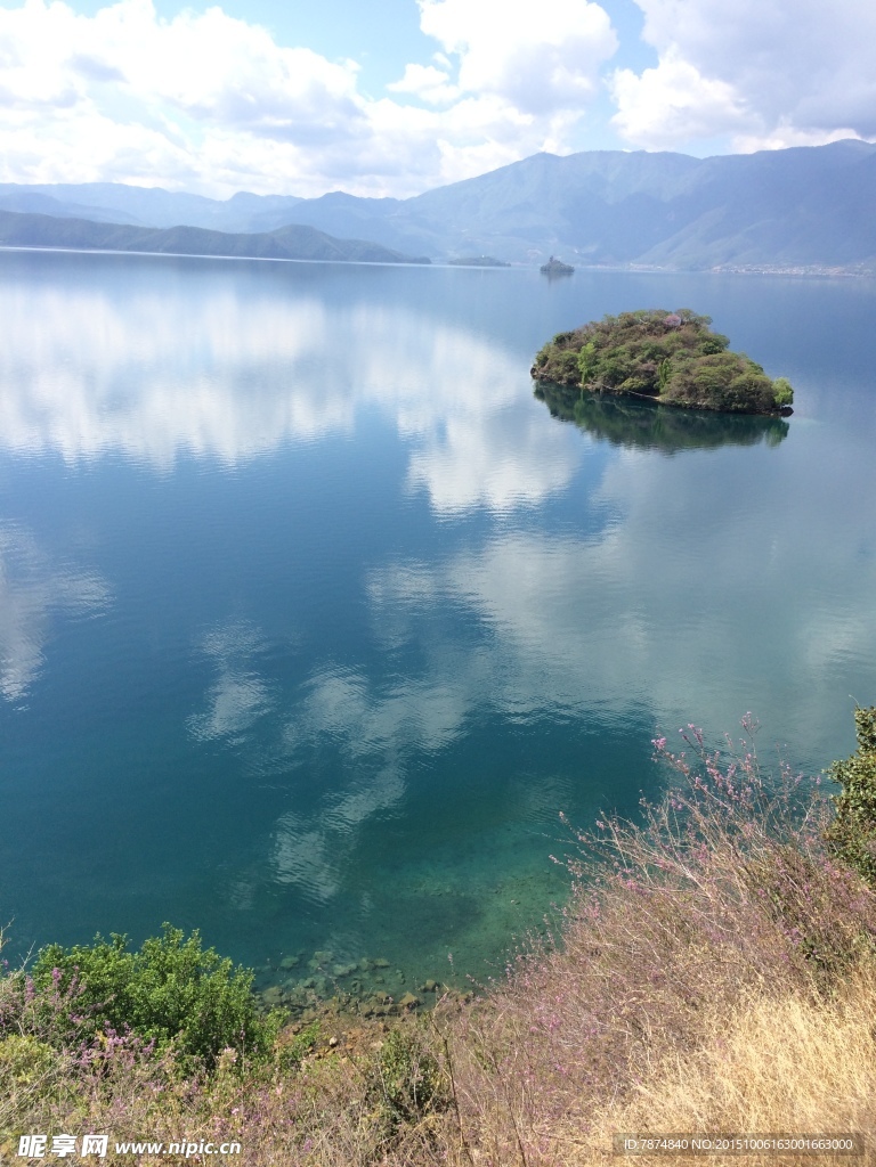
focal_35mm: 29
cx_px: 438
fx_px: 979
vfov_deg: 61.7
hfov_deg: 48.2
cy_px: 584
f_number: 2.2
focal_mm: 4.15
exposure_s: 1/1282
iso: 32
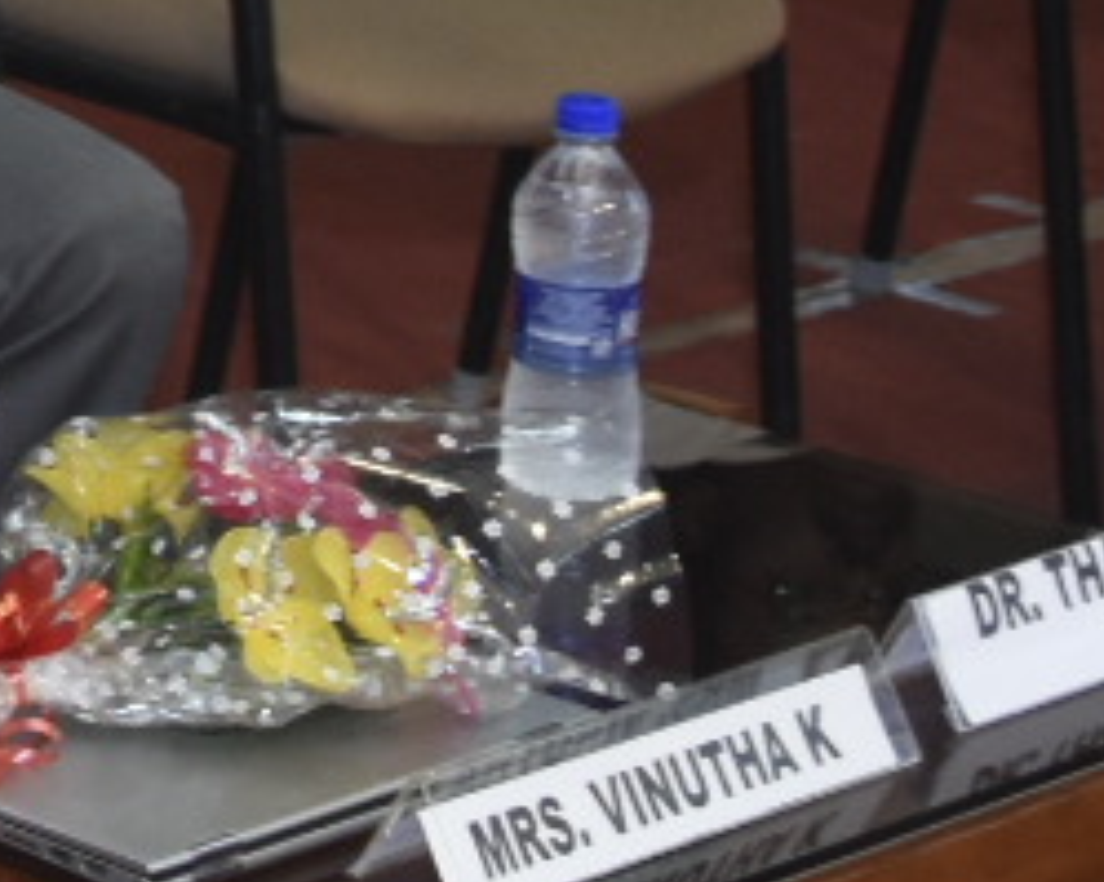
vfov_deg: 7.6
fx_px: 6273
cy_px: -1126
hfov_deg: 9.2
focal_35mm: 192
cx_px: -1330
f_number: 5.6
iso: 1000
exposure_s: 1/50
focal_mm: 21
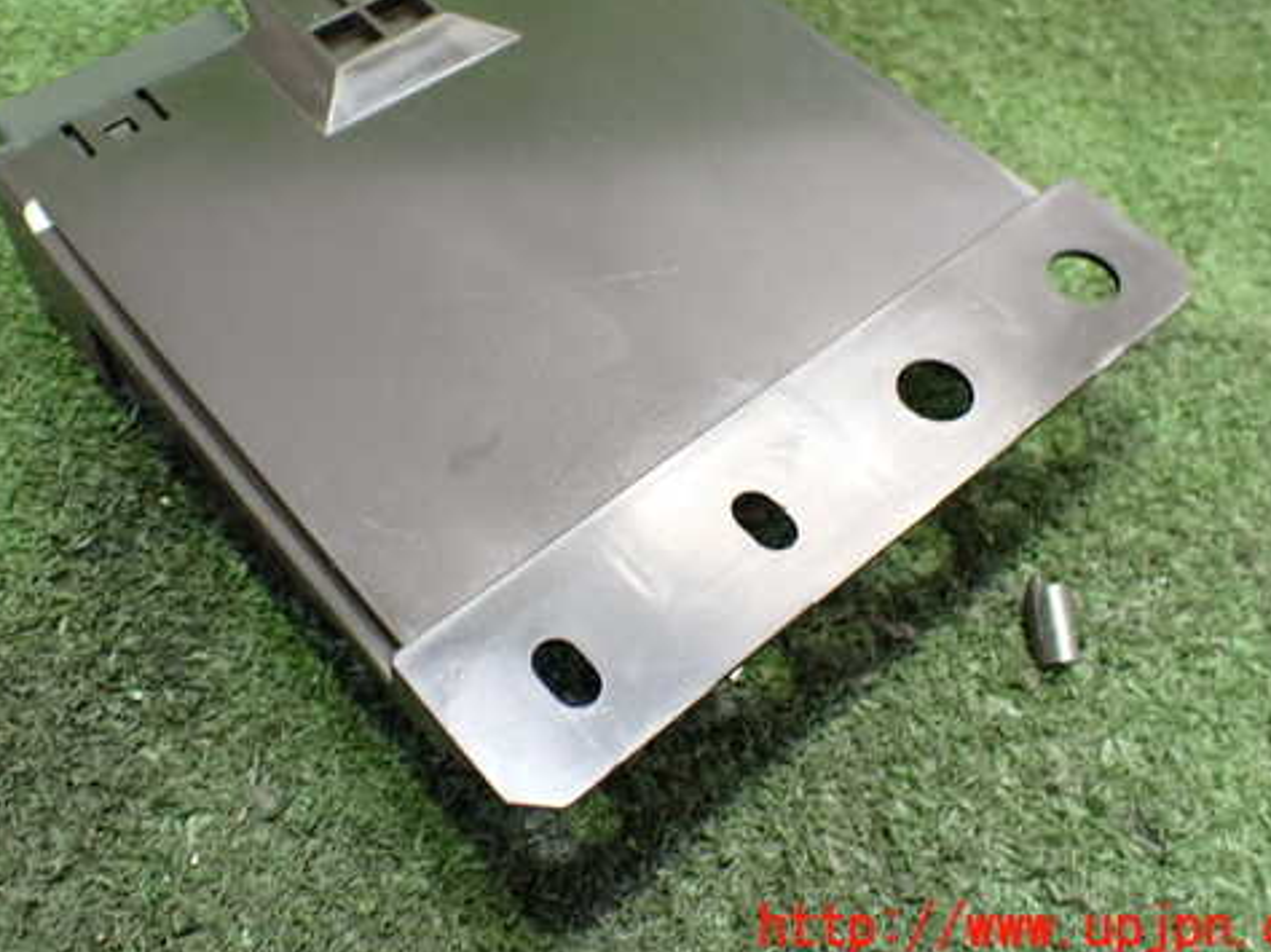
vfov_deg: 37.5
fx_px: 1395
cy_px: 359
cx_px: 560
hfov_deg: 48.9
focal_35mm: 38
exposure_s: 1/30
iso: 800
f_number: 2.3
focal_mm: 5.4
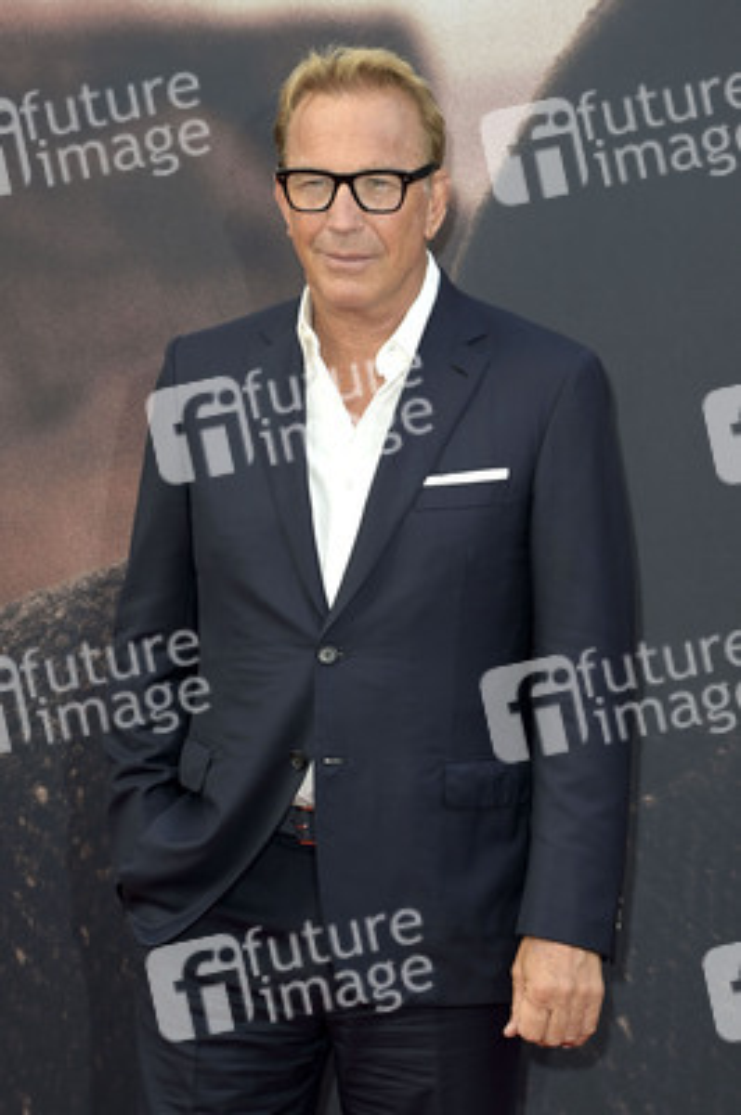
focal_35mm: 105
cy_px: 558
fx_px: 3247
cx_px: 370
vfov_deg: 19.5
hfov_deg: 13.0
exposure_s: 1/250
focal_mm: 105
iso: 400
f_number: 6.3
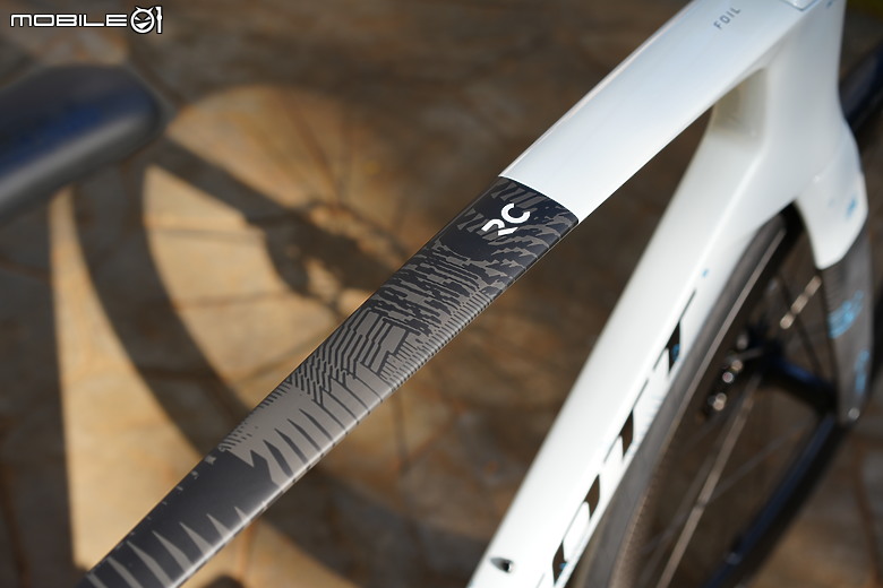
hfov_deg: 36.2
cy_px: 294
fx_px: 1349
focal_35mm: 55
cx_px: 442
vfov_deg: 24.6
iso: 100
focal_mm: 55
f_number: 5.6
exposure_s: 1/125
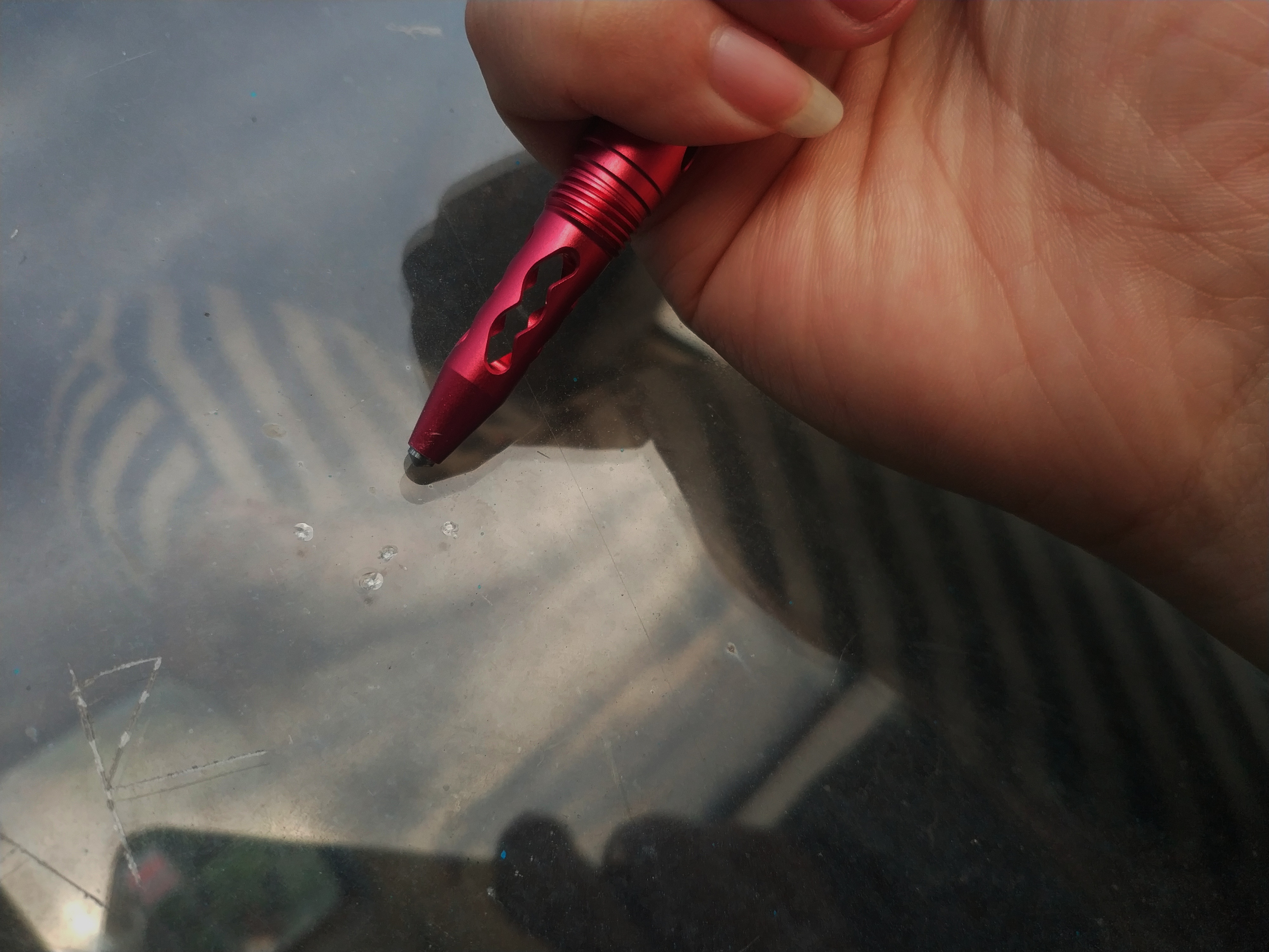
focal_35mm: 32
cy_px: 476
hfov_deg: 56.8
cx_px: 634
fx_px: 1173
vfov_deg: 44.2
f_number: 2
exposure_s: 1/100
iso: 183
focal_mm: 4.5
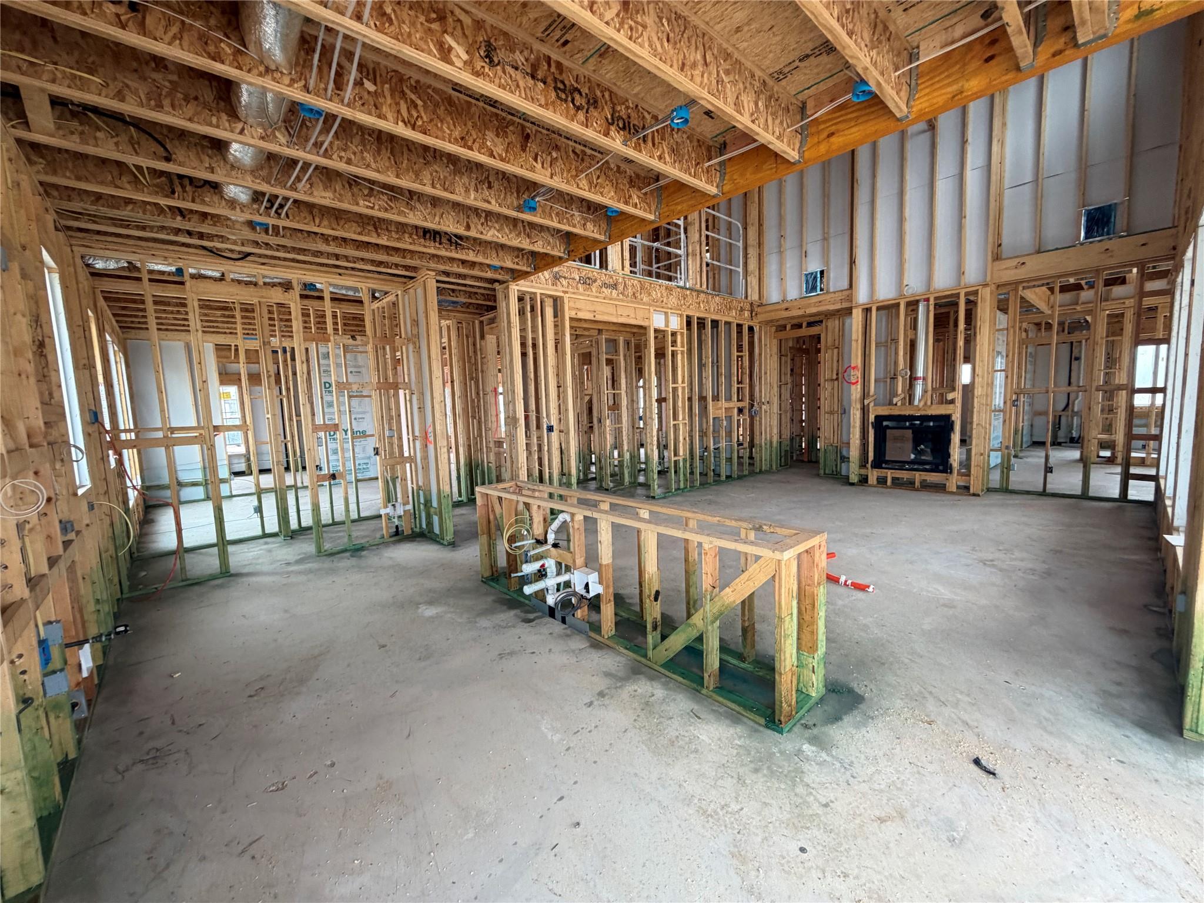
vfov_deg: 85.7
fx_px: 487
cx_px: 602
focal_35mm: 14
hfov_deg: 102.1
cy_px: 452
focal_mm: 2.22
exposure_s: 1/121
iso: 200
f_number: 2.2
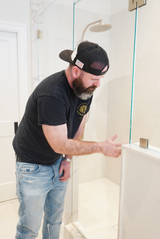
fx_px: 207
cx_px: 80
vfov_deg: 60.3
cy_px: 120
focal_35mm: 31
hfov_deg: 42.3
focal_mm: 31
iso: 1600
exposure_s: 1/40
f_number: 3.5
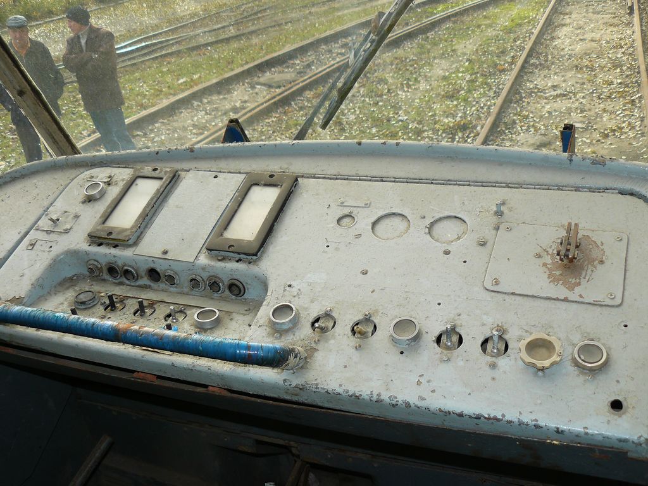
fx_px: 674
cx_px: 324
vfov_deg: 39.7
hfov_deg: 51.4
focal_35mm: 36
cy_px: 243
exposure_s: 1/250
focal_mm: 6
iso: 100
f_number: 2.8
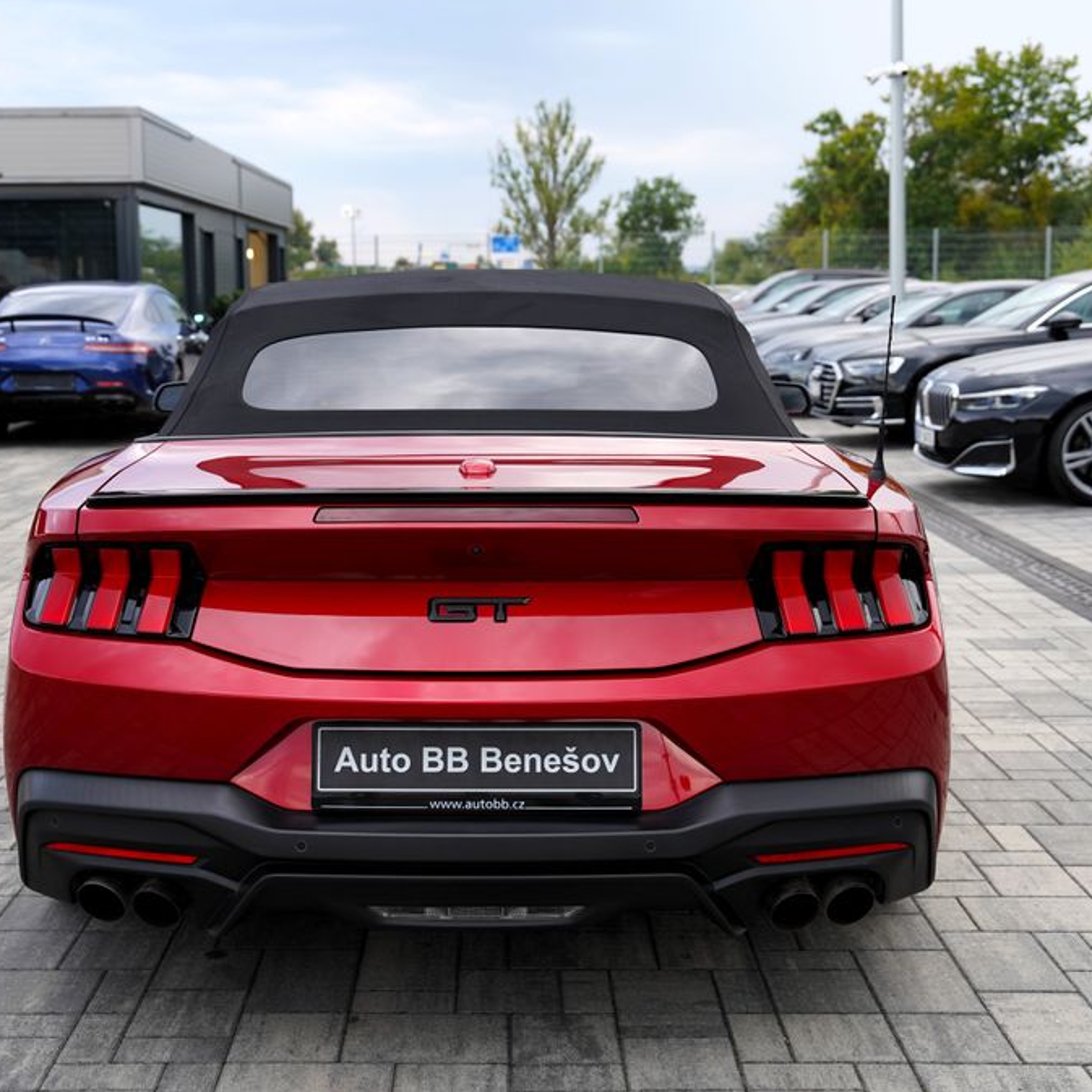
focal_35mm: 44
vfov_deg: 38.3
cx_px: 474
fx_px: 1570
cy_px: 540
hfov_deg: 38.3
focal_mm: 34
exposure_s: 1/60
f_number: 4
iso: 100
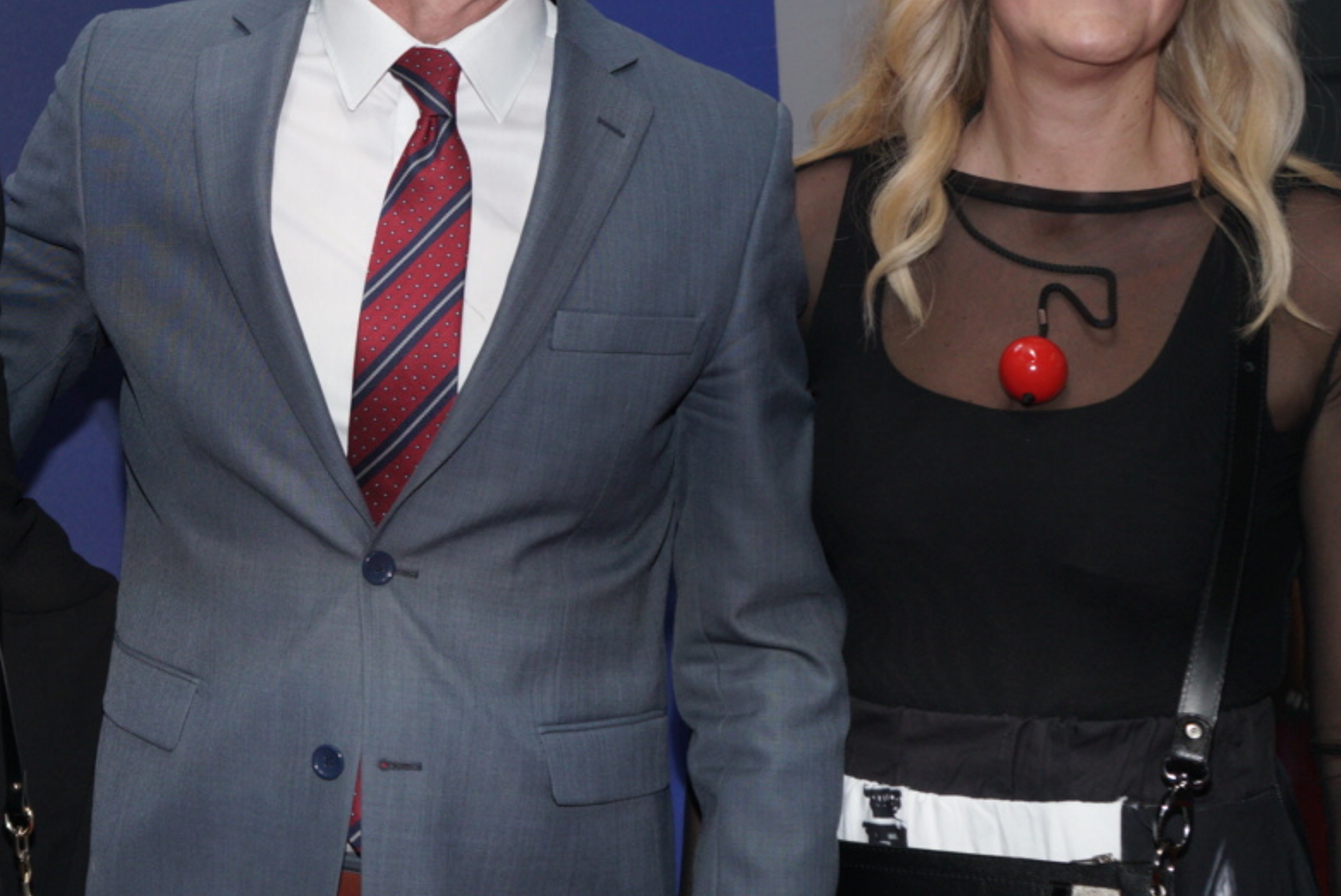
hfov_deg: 21.6
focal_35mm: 91
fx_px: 3392
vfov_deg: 14.9
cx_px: 33
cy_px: 134
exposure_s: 1/160
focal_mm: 44
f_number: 4.5
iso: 800
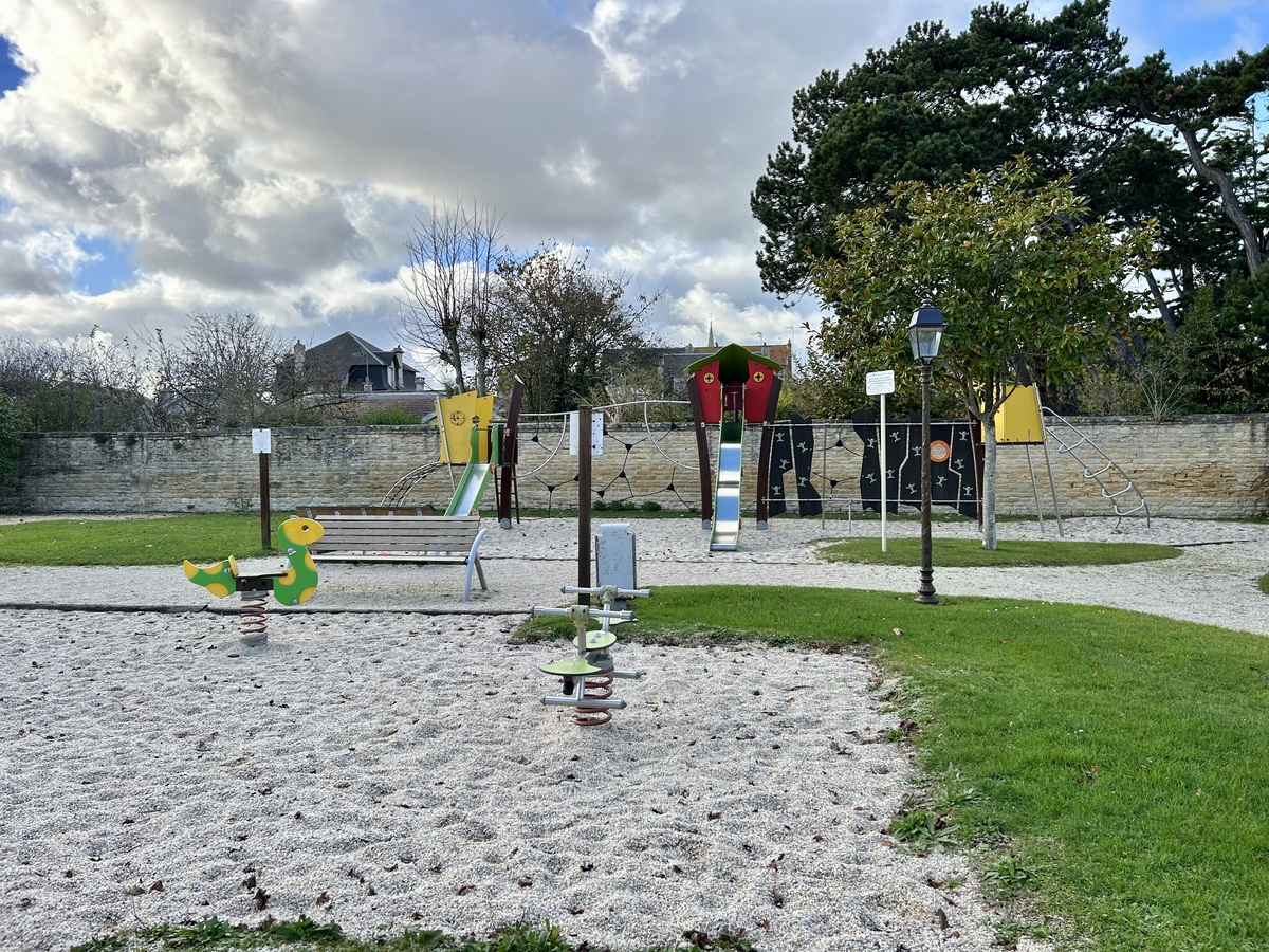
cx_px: 634
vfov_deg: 53.1
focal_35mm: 26
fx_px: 953
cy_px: 476
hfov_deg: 67.3
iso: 50
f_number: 1.5
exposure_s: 1/1698
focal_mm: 5.7
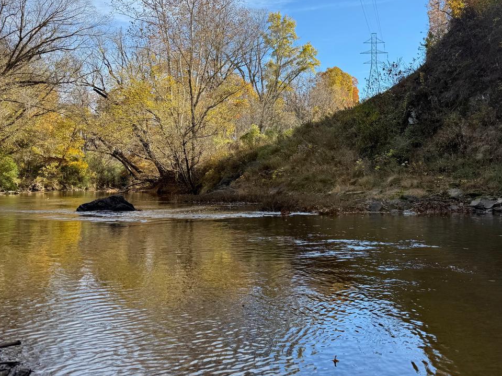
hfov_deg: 49.9
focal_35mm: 36
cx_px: 356
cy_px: 143
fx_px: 522
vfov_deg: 39.4
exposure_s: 1/2053
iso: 80
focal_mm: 6.76
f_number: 1.78
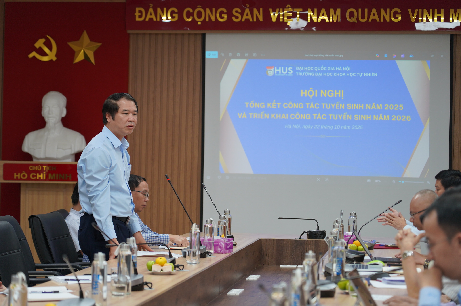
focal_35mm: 101
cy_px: 153
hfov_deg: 20.2
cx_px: 230
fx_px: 1292
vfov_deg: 13.5
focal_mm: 101
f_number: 4
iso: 800
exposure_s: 1/160
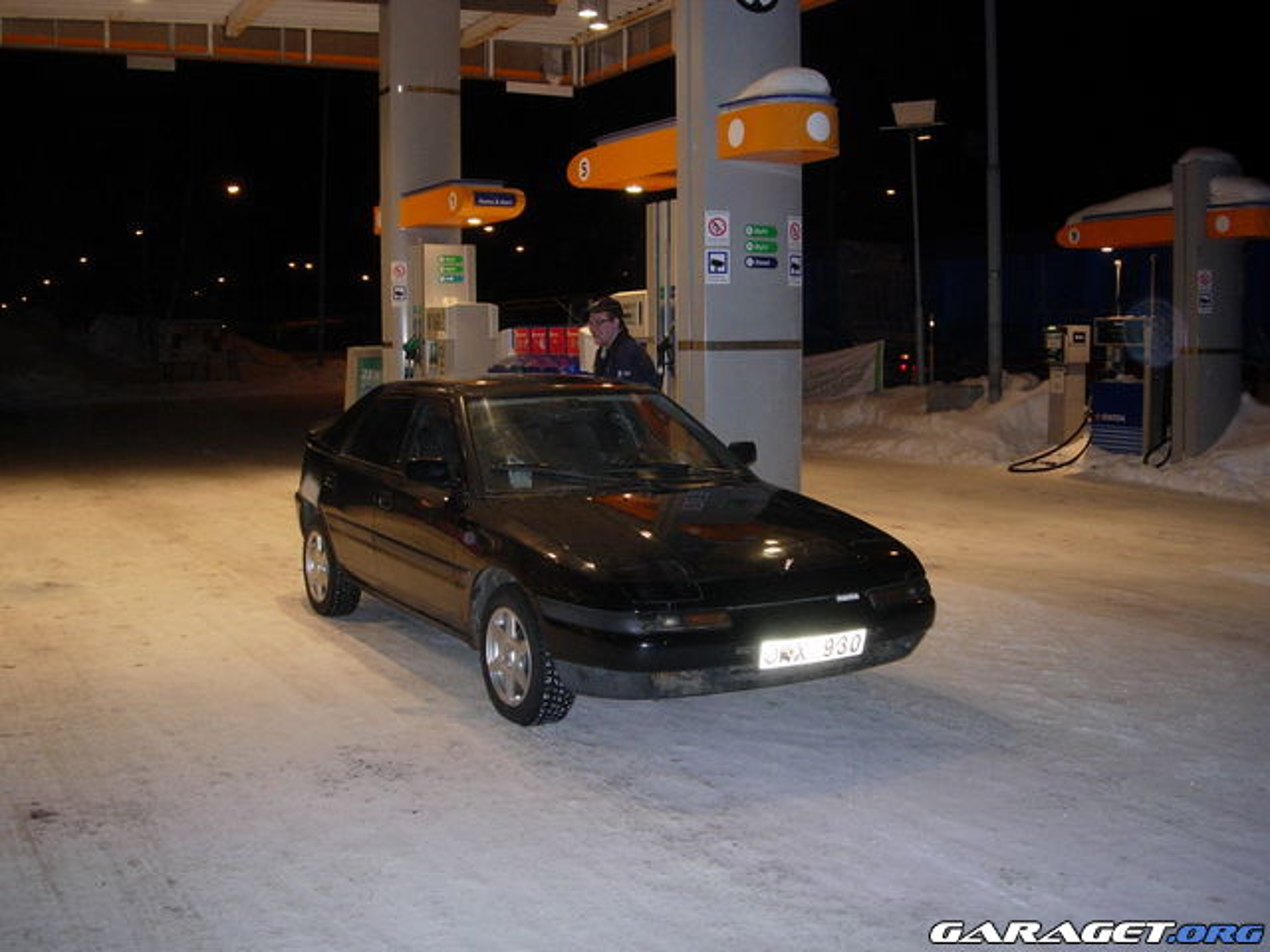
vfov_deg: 37.7
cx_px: 635
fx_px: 1394
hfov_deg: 49.0
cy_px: 476
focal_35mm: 38
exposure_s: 1/161
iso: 200
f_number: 2.8
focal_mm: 7.8
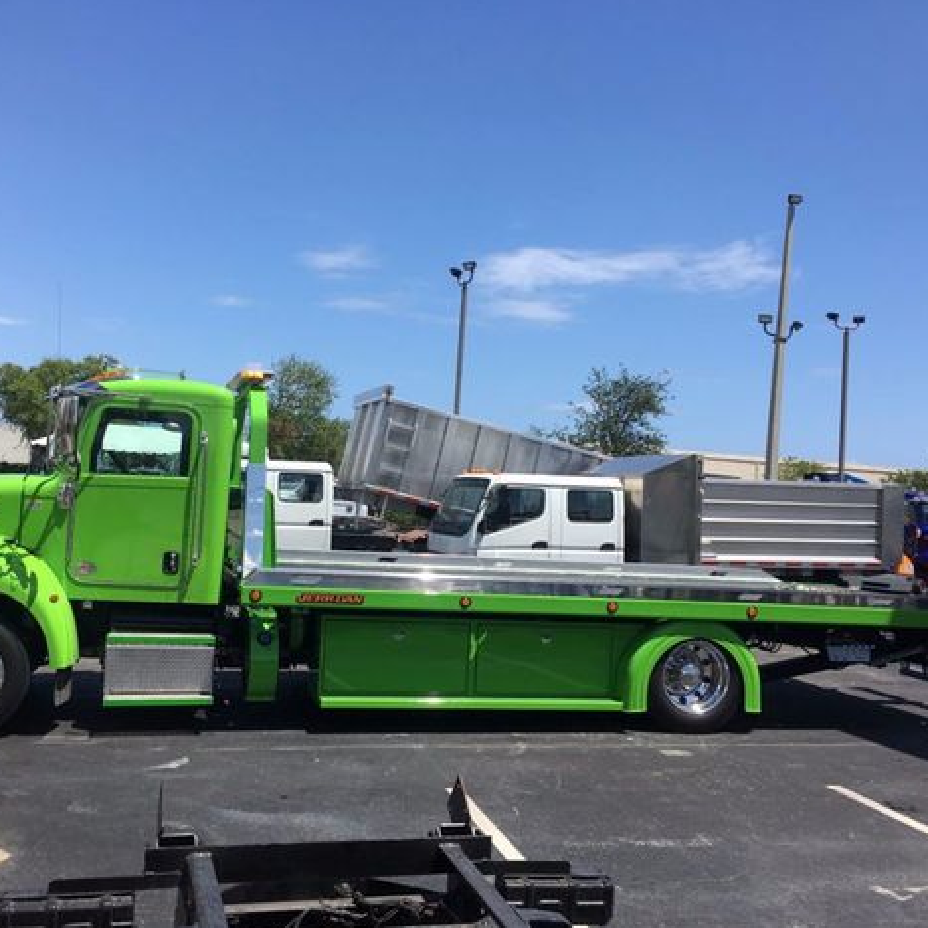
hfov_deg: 47.1
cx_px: 398
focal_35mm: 35
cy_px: 463
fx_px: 1062
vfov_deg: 47.2
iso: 25
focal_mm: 4.15
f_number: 2.2
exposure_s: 1/1508
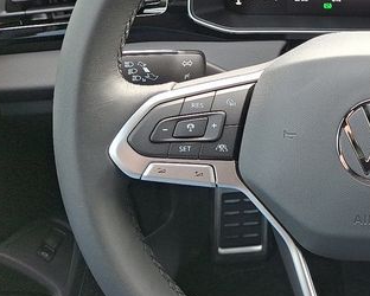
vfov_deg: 29.5
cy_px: 56
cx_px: 369
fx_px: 548
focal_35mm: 50
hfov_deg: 34.1
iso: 55
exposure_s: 1/120
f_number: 1.8
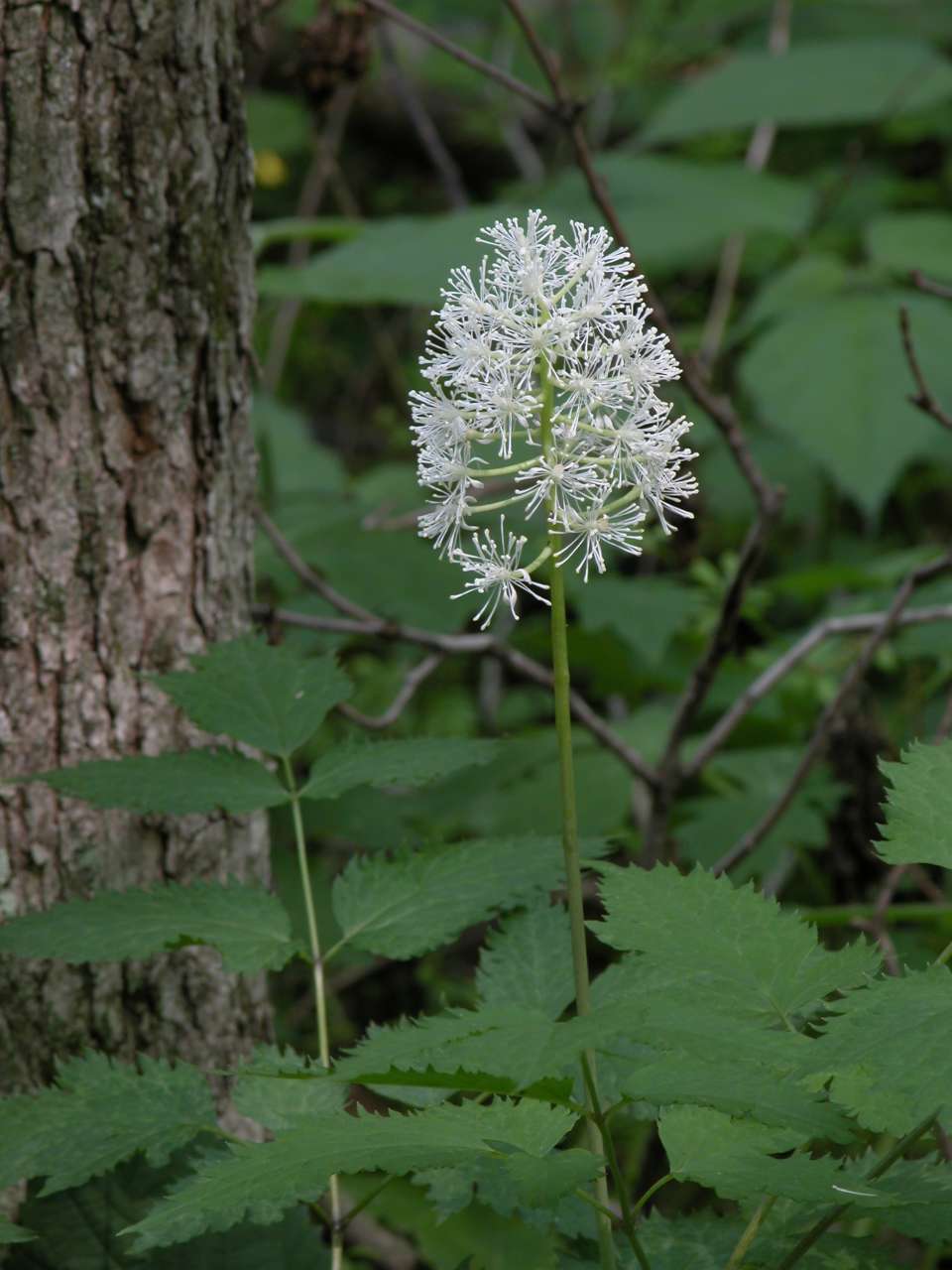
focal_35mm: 280
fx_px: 10267
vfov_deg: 7.1
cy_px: 635
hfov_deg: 5.3
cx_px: 476
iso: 100
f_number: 7.4
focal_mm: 71.2
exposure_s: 1/10.9
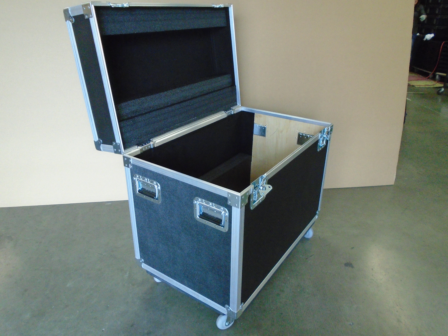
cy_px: 168
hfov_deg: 67.3
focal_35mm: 26
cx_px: 224
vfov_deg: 53.1
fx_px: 336
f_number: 3.2
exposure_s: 1/80
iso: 640
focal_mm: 4.6
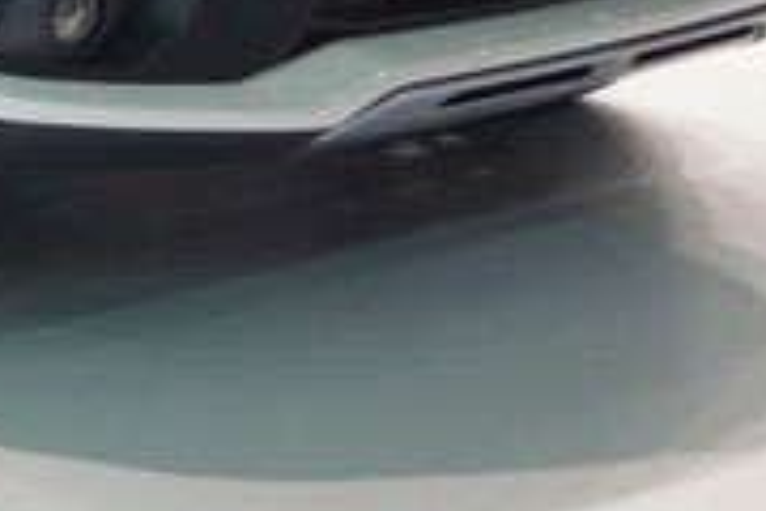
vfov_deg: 8.3
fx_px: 3404
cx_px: -234
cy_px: -349
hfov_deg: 12.4
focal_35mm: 160
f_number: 4.5
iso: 400
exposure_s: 1/50
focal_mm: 30
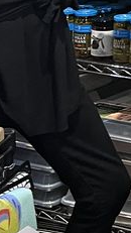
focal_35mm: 151
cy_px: -90
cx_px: 342
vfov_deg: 13.6
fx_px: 932
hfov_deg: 7.4
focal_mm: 5.7
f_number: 1.5
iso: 160
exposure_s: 1/60
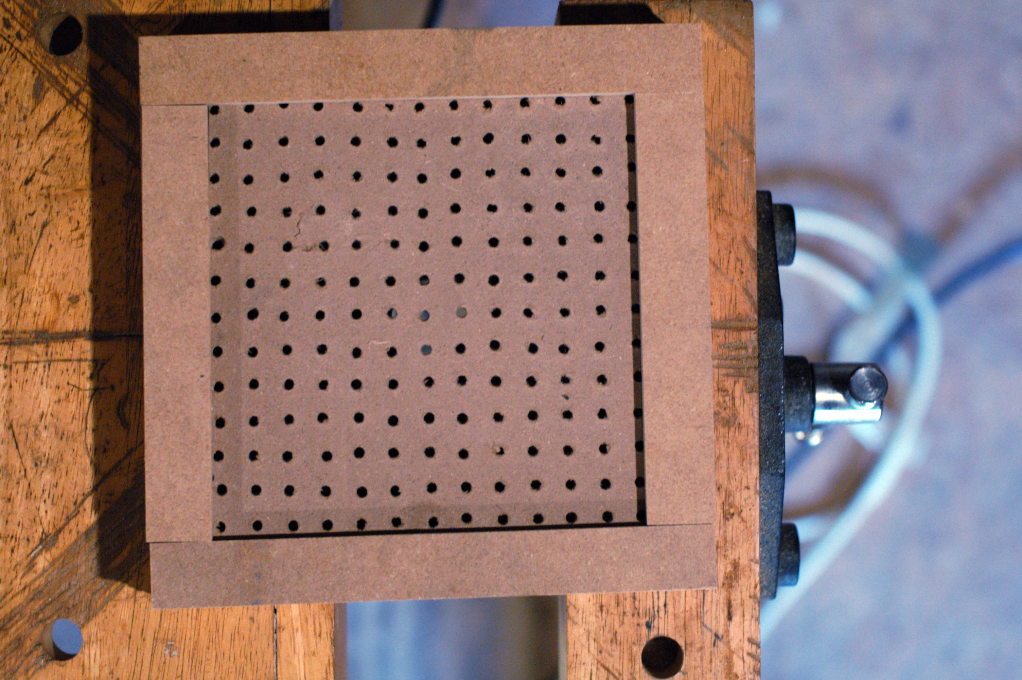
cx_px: 511
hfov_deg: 27.0
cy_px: 340
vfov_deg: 18.1
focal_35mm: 75
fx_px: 2127
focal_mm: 50
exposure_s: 1/80
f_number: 3.5
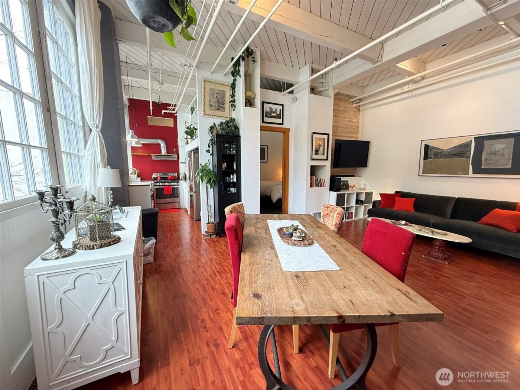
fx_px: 210
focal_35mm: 14
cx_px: 260
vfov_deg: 85.7
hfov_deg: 102.1
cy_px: 195
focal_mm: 2.22
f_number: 2.2
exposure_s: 1/60
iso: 400
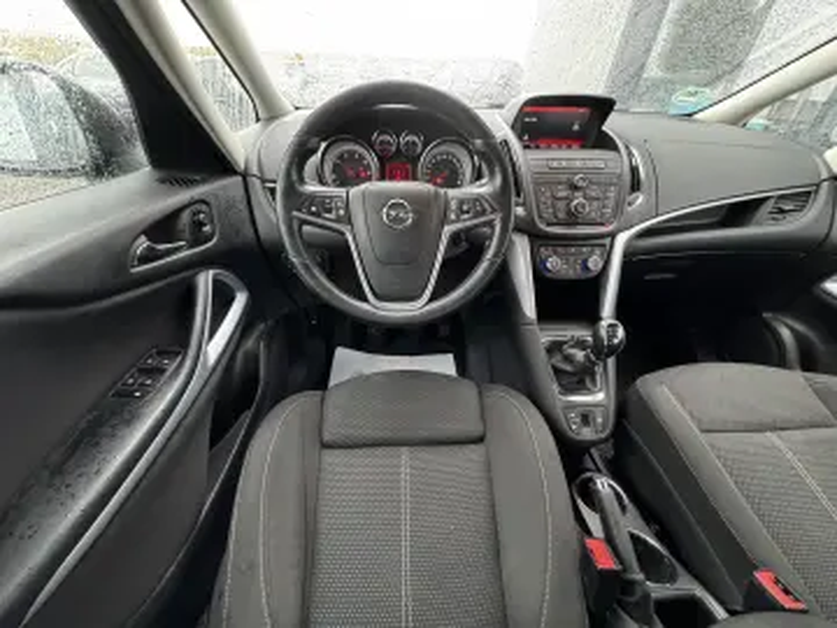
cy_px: 314
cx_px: 418
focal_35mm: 14
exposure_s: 1/60
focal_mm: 2.22
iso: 1000
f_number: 2.2
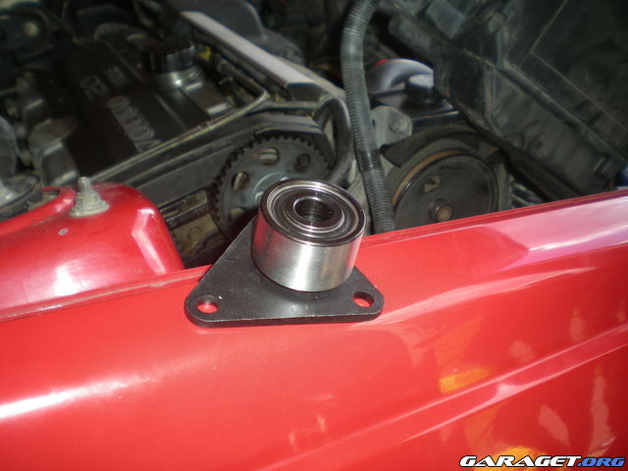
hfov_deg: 49.0
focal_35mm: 38
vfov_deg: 37.7
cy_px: 236
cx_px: 314
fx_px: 689
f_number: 3.1
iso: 50
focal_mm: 6.3
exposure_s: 1/127
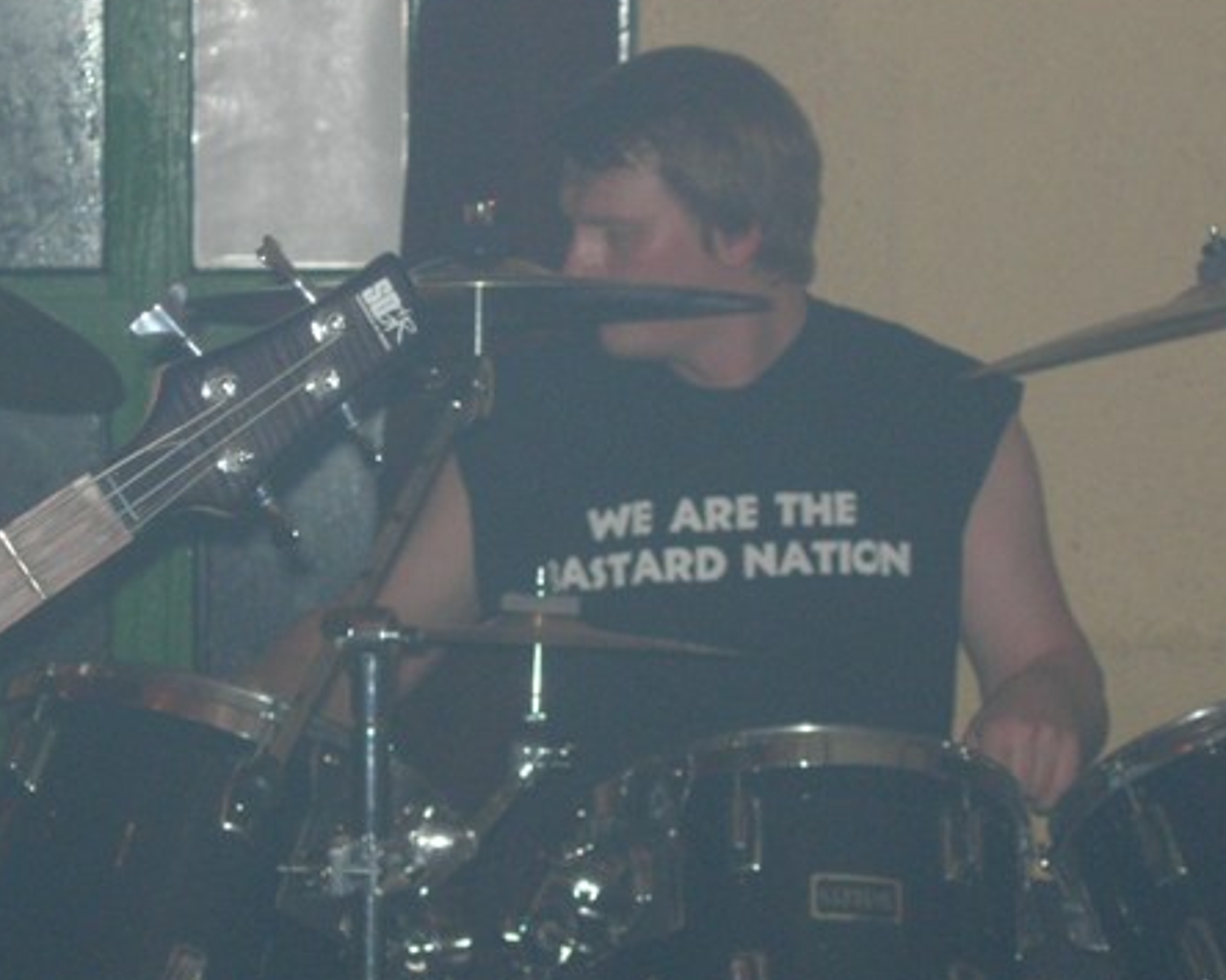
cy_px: 400
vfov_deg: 9.7
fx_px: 5768
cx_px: 674
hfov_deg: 12.1
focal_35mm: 159
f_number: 4.9
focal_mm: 23.4
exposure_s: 1/60.1
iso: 182
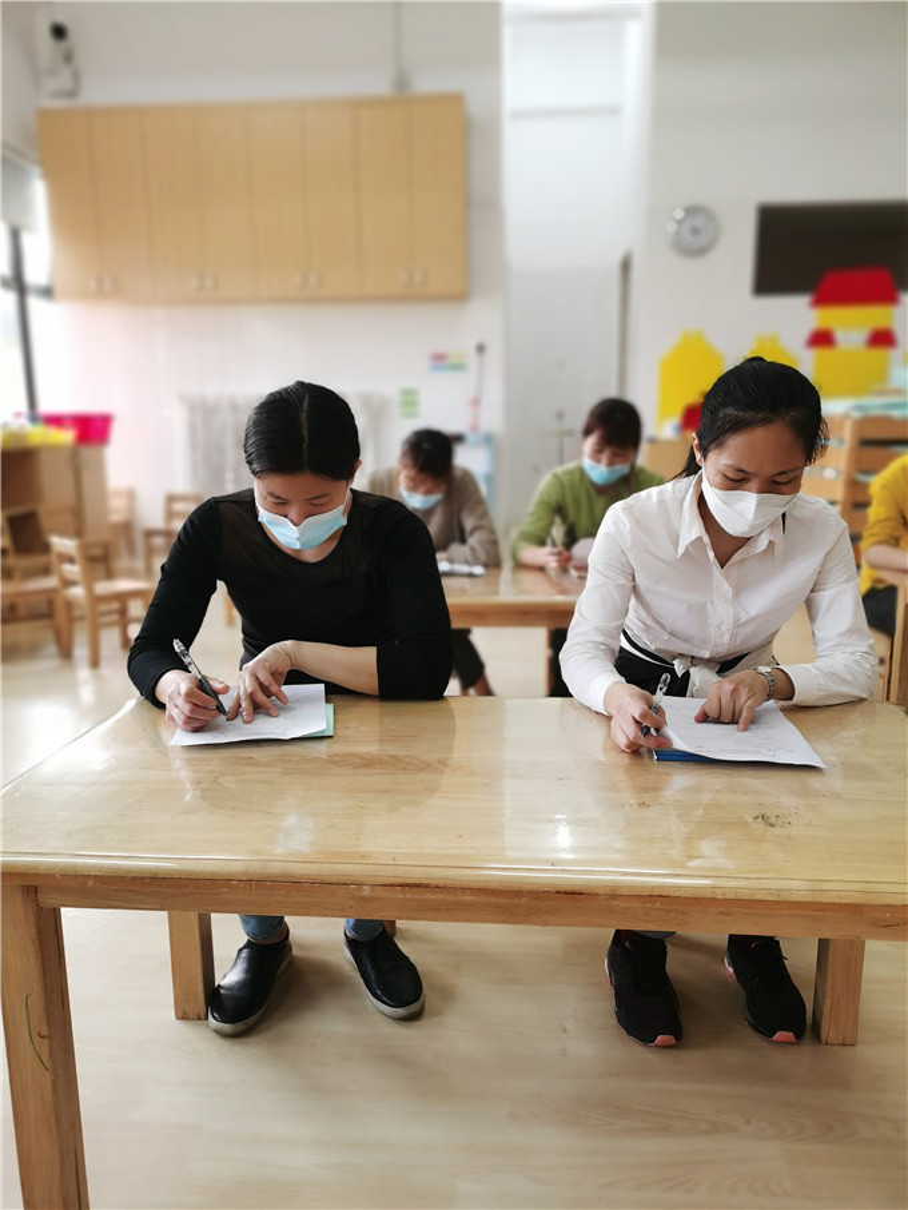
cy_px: 605
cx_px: 454
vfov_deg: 65.3
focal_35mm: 27
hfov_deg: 51.4
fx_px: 944
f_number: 1.8
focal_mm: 5.58
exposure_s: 1/100
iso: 125
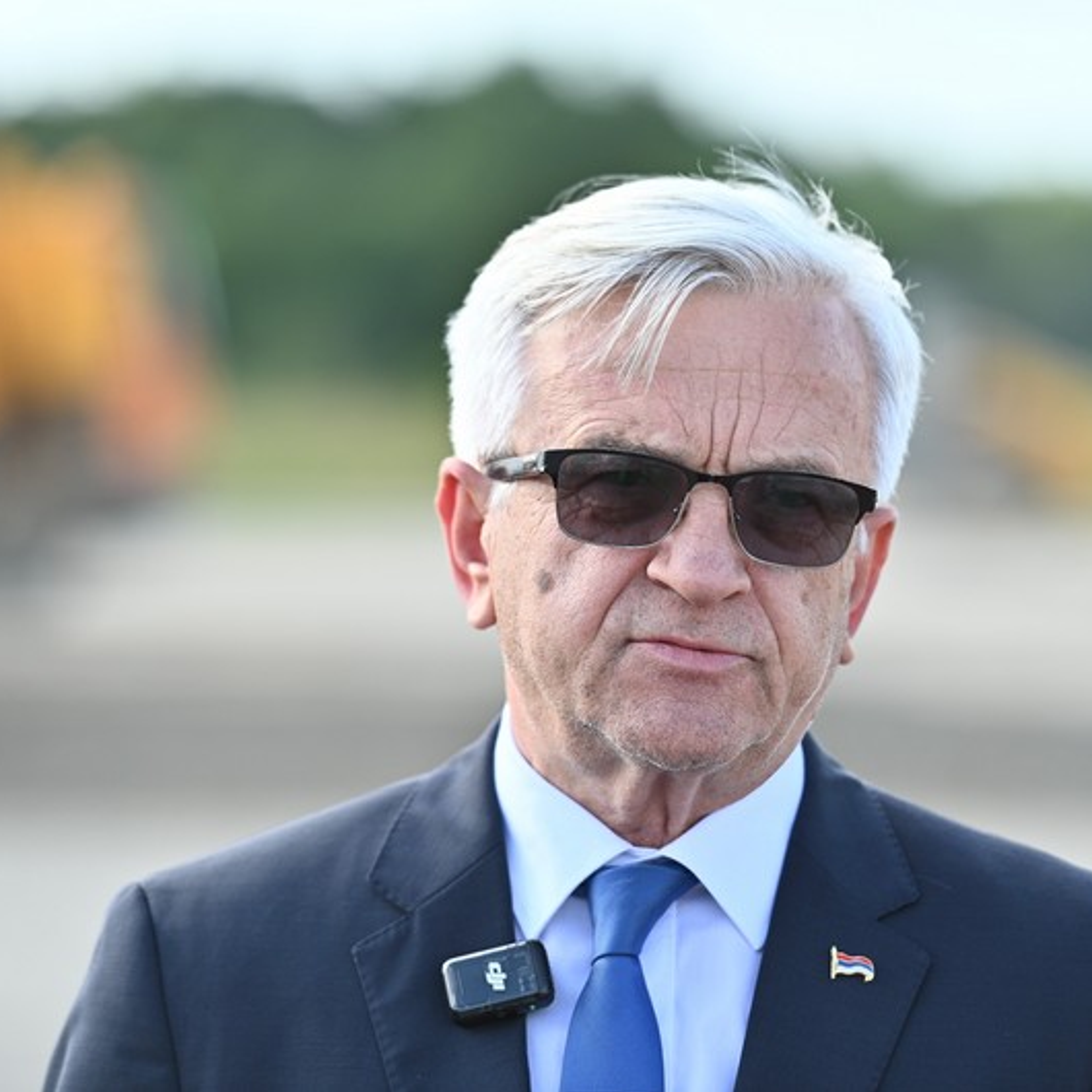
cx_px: 680
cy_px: 545
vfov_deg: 8.0
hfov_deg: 8.0
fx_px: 7780
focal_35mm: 218
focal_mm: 170
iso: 250
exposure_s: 1/1250
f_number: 2.8
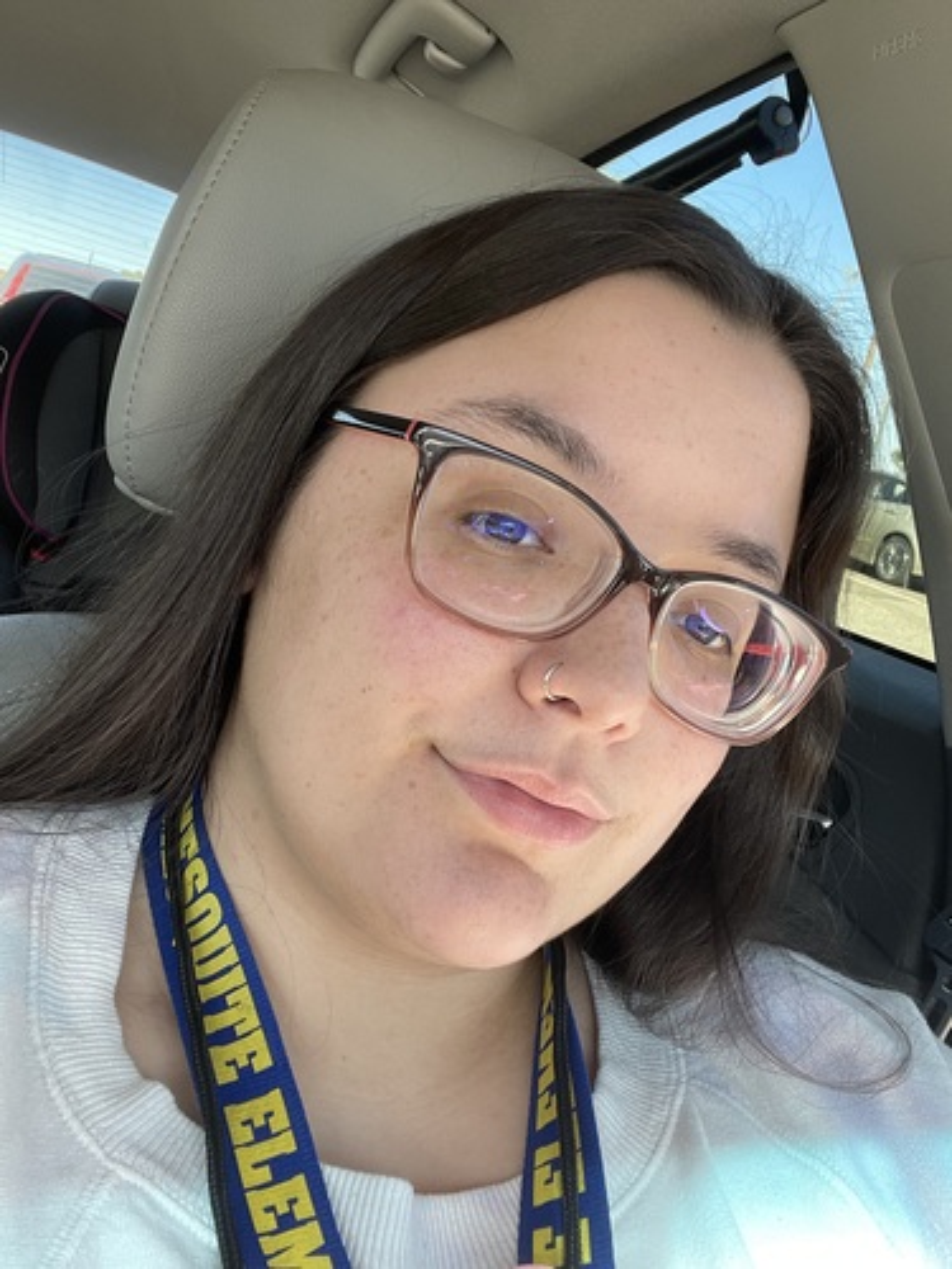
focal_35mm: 30
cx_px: 476
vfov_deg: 60.0
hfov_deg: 46.8
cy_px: 634
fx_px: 1100
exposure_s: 1/121
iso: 50
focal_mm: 2.71
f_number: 2.2
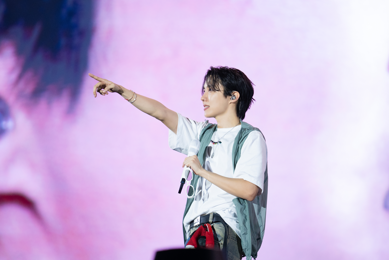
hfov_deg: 6.9
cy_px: 130
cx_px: 194
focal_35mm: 300
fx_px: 3241
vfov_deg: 4.6
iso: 1600
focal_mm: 200
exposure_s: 1/640
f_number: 2.8
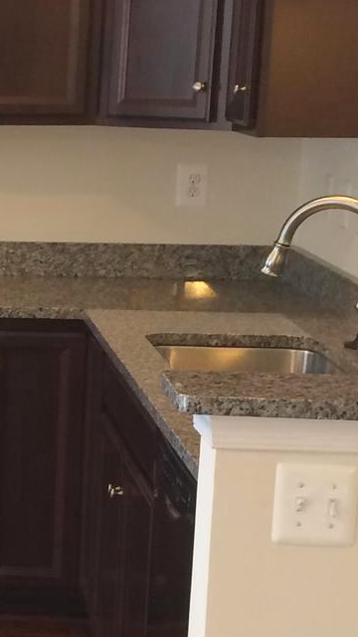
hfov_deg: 10.8
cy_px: 342
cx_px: -377
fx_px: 1706
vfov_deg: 21.2
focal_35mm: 101
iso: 64
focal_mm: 4.15
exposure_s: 1/30
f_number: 2.2
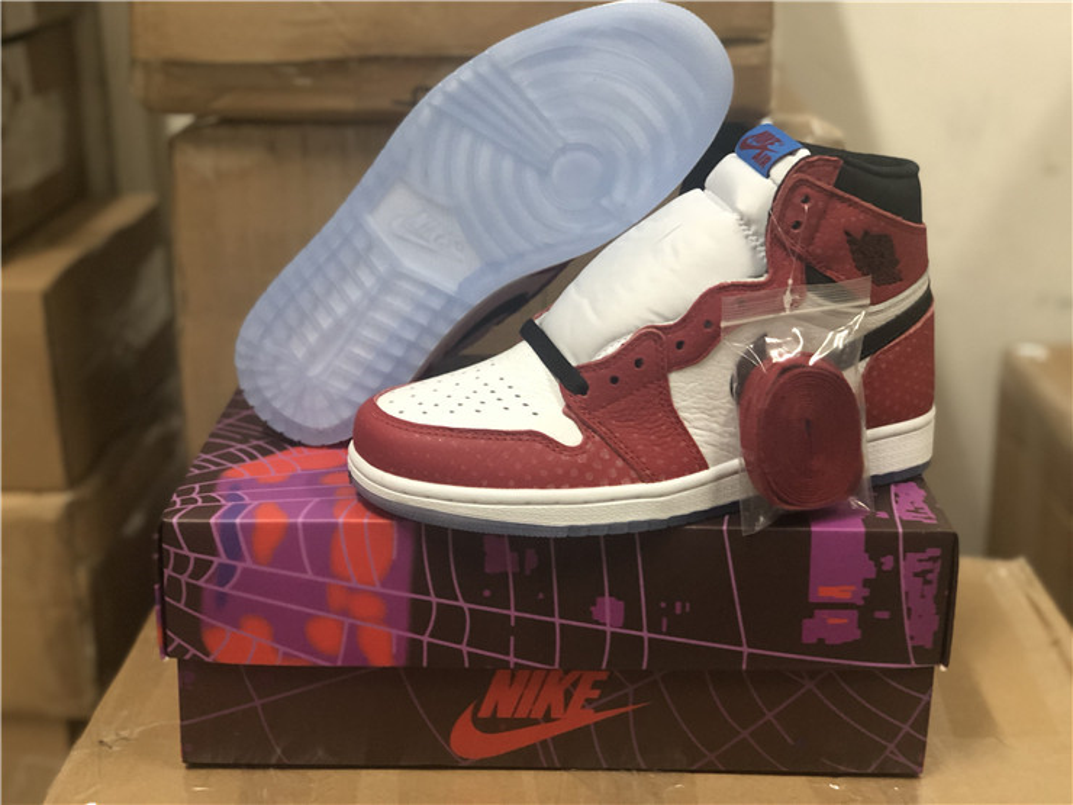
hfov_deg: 36.8
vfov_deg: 28.0
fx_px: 1612
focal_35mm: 52
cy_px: 402
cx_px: 536
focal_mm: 6
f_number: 2.4
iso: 500
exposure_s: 1/33
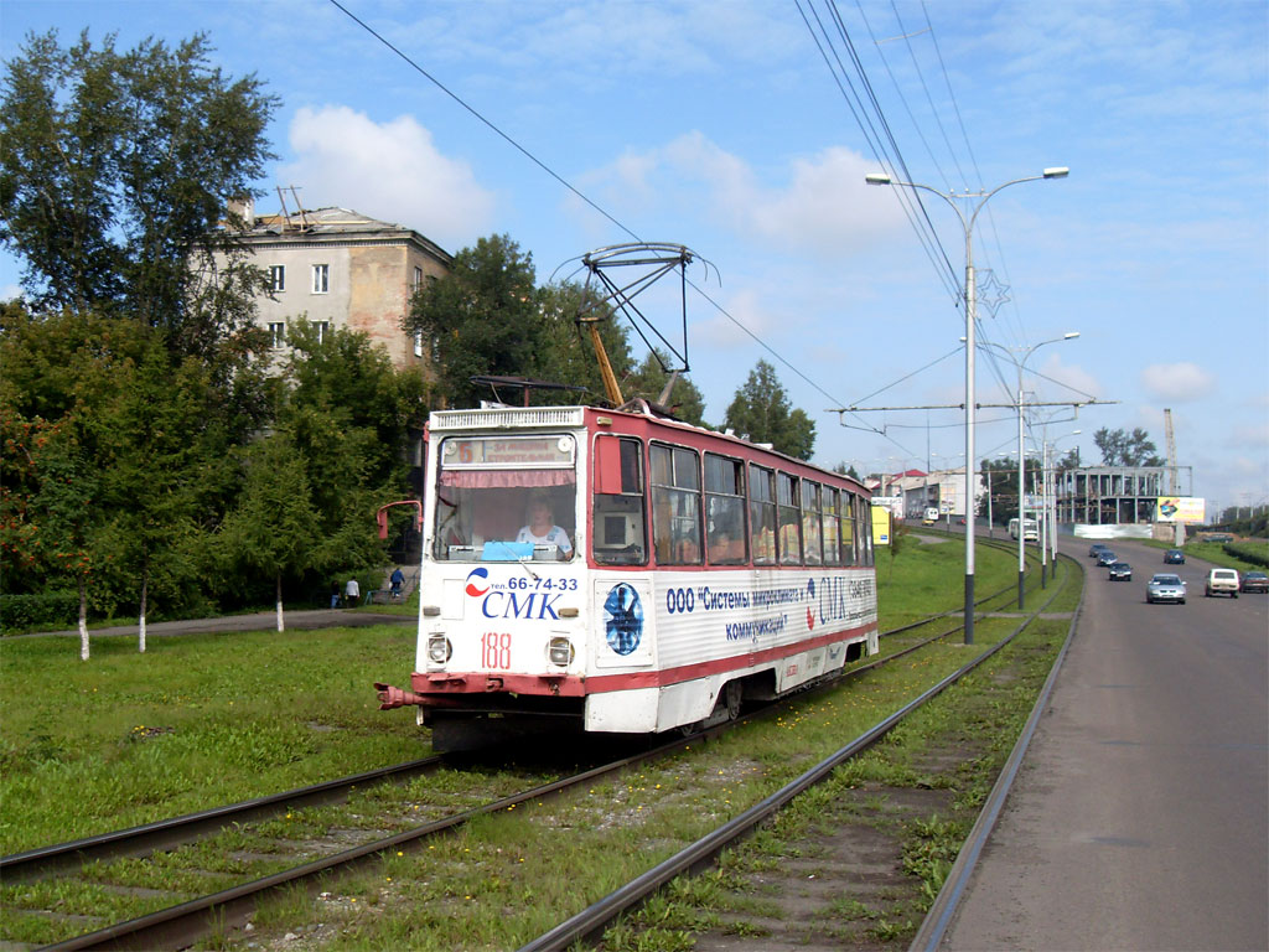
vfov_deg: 38.7
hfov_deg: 50.1
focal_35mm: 37
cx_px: 634
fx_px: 1356
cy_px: 476
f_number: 7
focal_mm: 6.3
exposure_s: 1/250
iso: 80
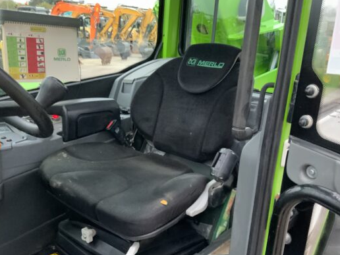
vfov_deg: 39.6
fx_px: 354
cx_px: 167
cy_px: 146
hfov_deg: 51.4
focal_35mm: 36
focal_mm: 3
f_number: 1.8
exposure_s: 1/60
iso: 320
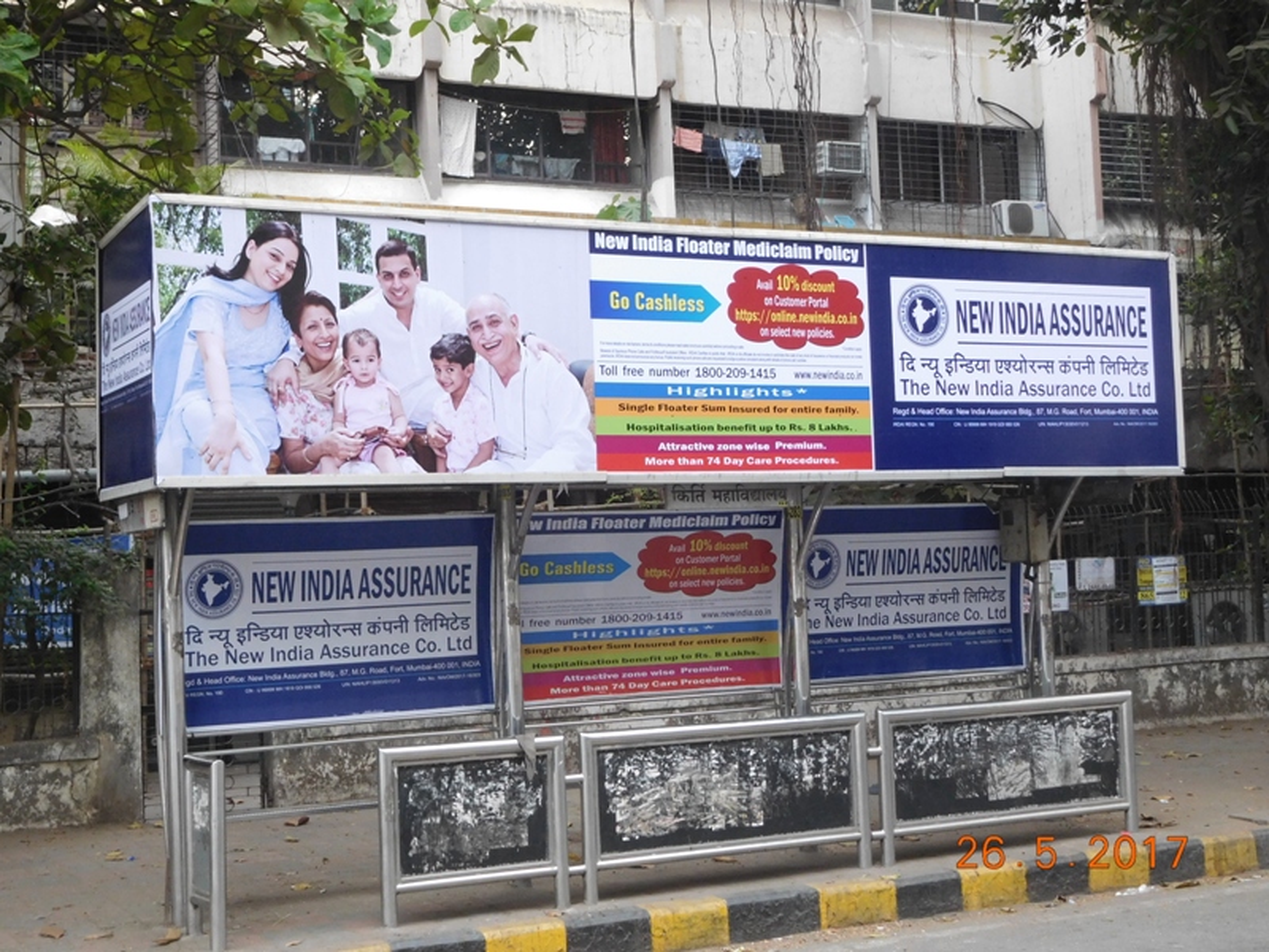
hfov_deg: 38.2
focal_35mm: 50
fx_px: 1833
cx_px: 634
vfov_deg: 29.1
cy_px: 476
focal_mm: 8.9
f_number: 4.1
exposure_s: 1/30
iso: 400
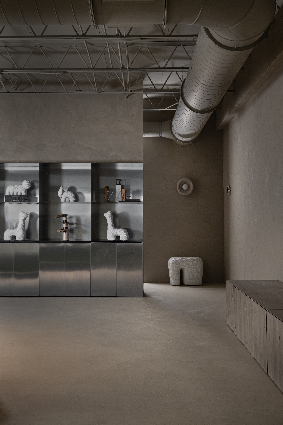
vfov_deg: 43.6
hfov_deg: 29.9
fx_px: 531
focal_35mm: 45
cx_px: 142
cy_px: 212
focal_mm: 30
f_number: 8
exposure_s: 1/2
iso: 320
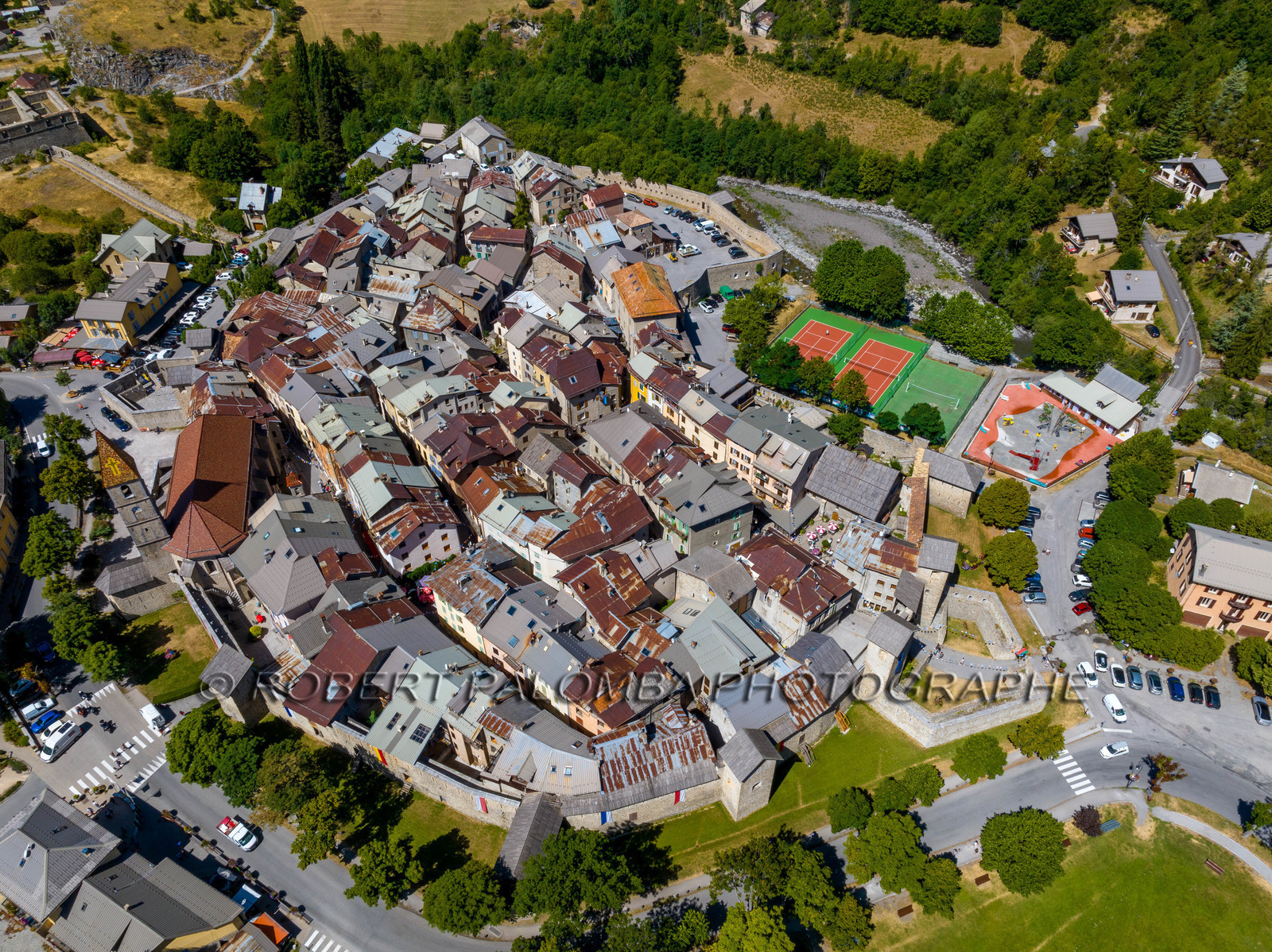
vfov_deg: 56.8
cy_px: 476
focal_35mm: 24
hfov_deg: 71.6
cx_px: 636
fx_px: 881
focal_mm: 12.3
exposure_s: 1/200
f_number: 11
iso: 100
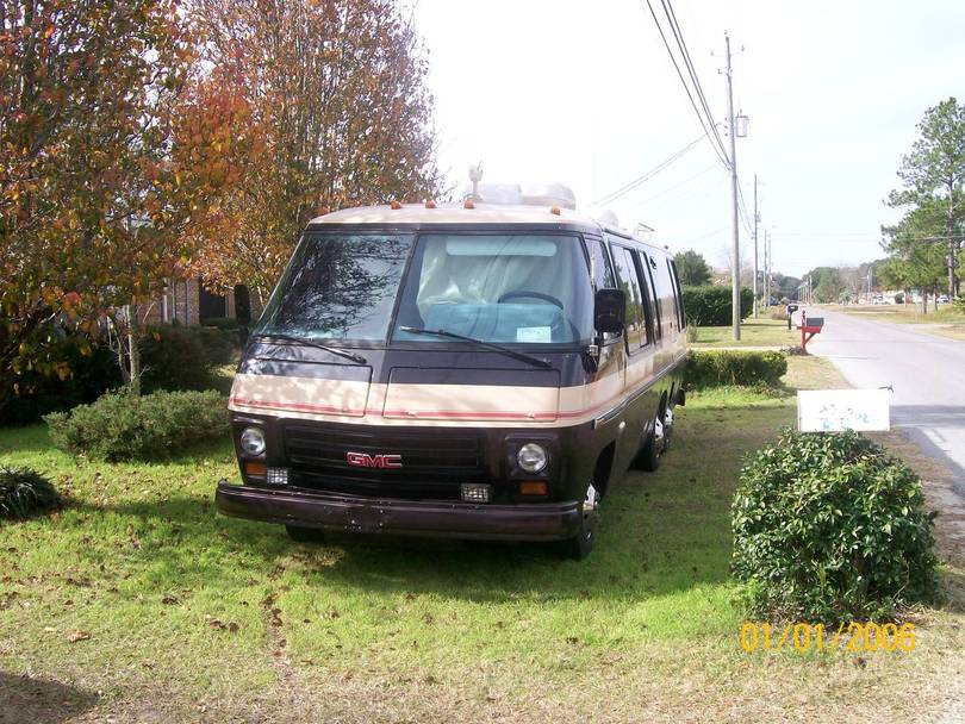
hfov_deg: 51.3
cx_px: 482
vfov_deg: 39.7
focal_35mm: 36
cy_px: 362
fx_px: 1004
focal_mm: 6
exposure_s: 1/308
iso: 80
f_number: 4.8
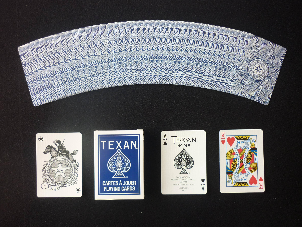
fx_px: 288
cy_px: 114
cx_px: 151
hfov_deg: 55.4
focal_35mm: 33
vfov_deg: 42.9
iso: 100
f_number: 2.8
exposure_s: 1/30
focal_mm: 5.5
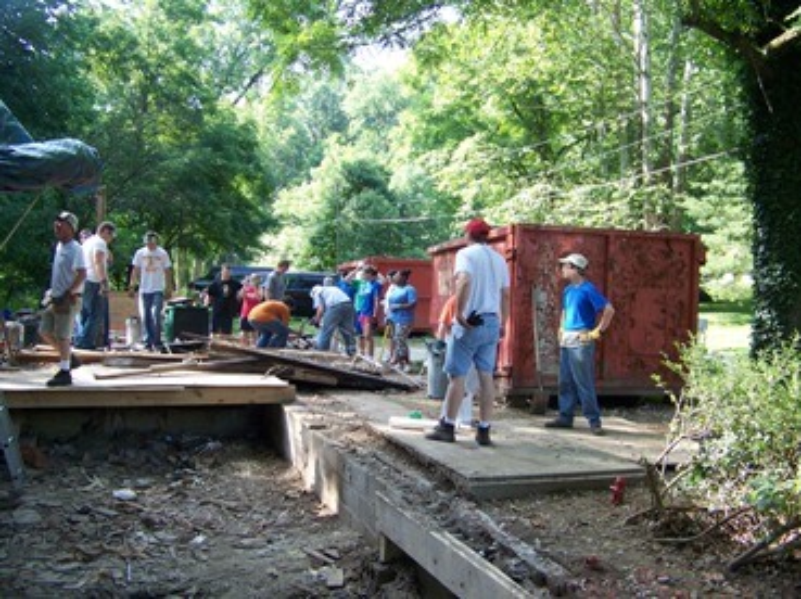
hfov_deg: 51.4
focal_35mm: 36
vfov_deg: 39.6
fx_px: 832
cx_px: 400
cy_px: 300
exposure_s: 1/60
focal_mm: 5.85
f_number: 2.8
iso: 64
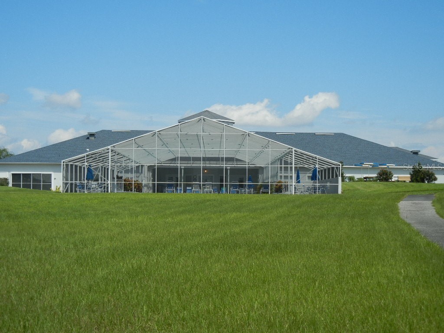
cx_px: 222
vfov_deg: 21.6
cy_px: 166
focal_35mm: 68
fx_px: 872
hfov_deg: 28.6
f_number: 8.2
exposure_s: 1/394
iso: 160
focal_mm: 12.2
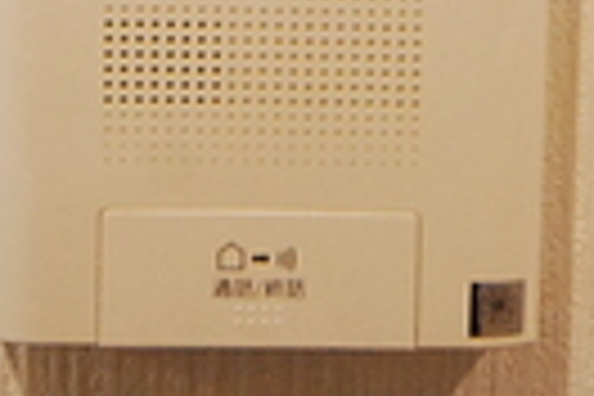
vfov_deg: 18.8
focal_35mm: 58
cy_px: -288
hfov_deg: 34.5
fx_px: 957
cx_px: 274
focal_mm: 8
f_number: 4.5
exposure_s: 1/50
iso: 1600
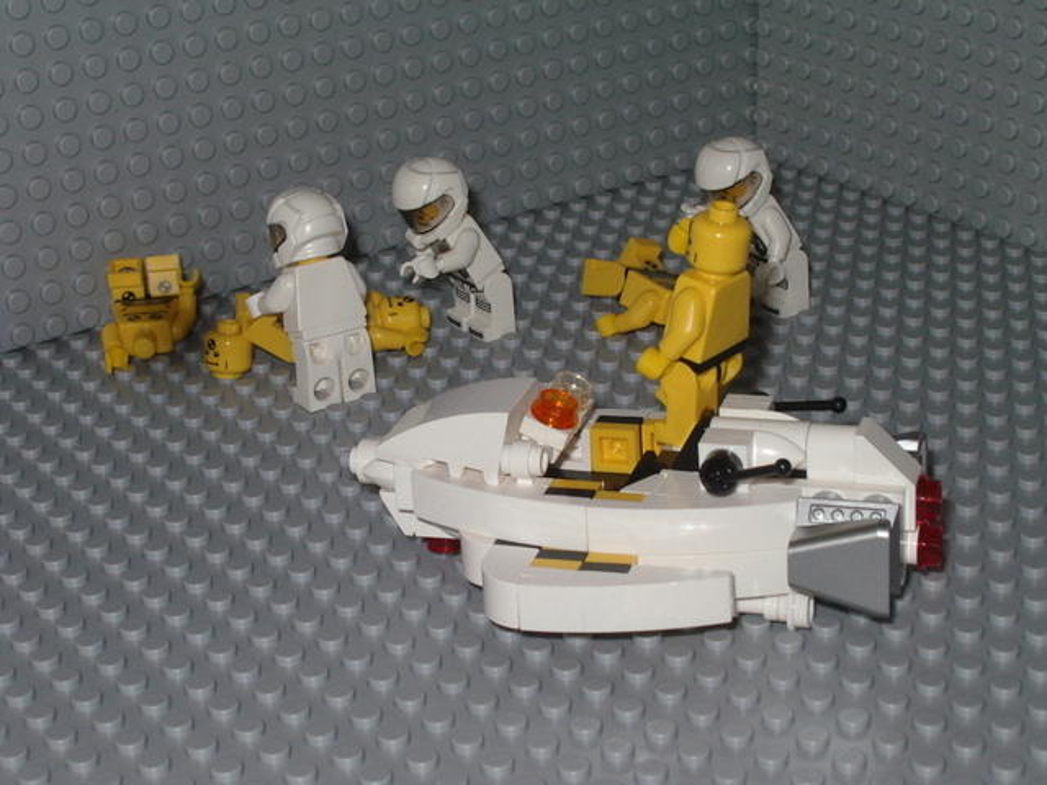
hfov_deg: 25.7
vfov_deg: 19.4
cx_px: 524
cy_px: 392
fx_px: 2299
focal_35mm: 76
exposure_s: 1/80
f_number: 6.9
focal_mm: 11.5
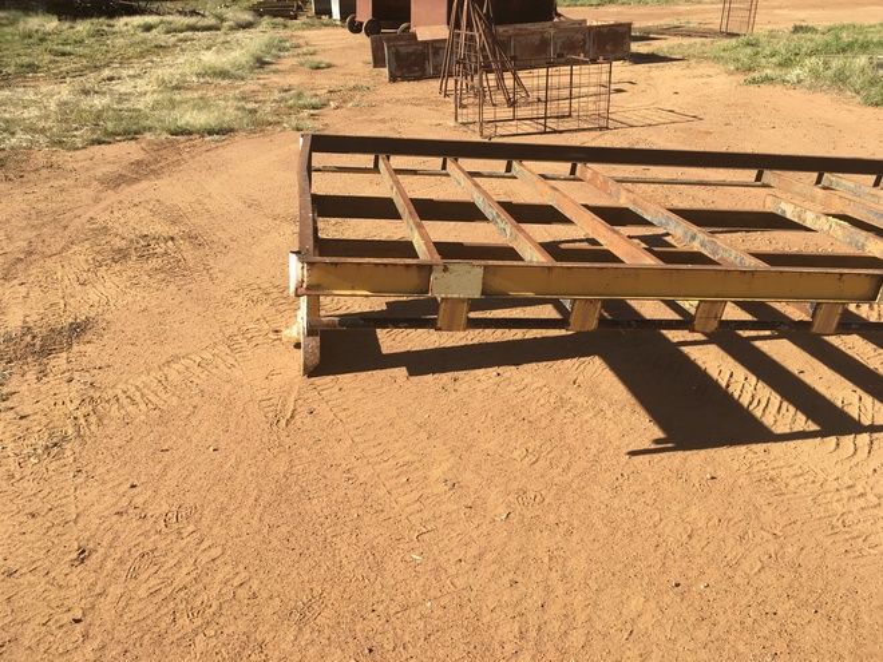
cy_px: 331
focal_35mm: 29
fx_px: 740
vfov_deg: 48.2
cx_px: 442
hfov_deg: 61.7
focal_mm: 4.15
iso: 25
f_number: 2.2
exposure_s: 1/1040
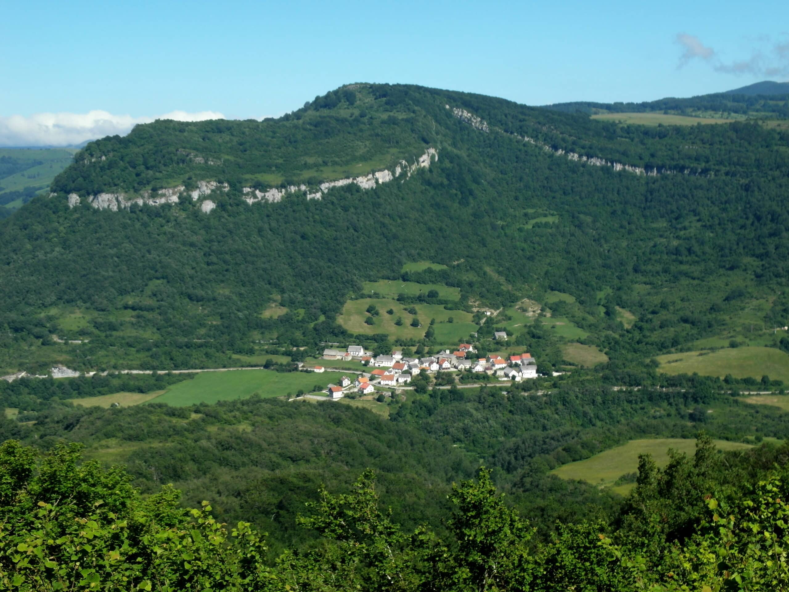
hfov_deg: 33.8
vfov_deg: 25.7
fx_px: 1299
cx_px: 394
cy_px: 296
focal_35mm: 57
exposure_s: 1/350
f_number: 4.7
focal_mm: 12.3
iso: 80
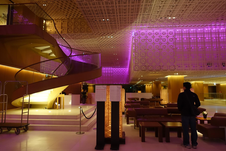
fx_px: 151
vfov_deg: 53.1
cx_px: 113
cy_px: 76
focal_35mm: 24
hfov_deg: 73.7
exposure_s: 1/25
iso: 800
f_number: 1.8
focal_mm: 8.8
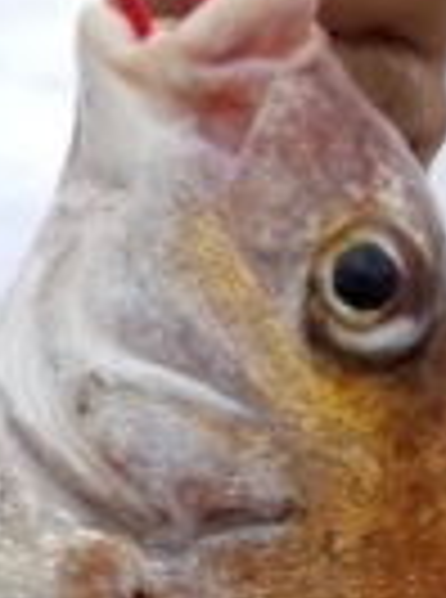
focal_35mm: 98
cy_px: 908
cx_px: -38
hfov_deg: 14.7
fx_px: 1692
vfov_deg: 17.9
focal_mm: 4.25
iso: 50
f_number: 1.7
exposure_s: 1/501
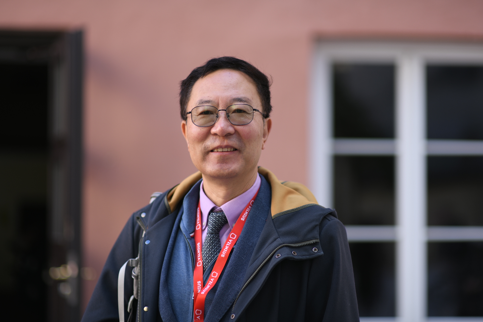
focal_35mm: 85
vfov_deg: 16.1
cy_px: 161
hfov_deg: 23.9
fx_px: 1140
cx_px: 242
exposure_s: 1/640
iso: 100
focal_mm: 85
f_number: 1.4
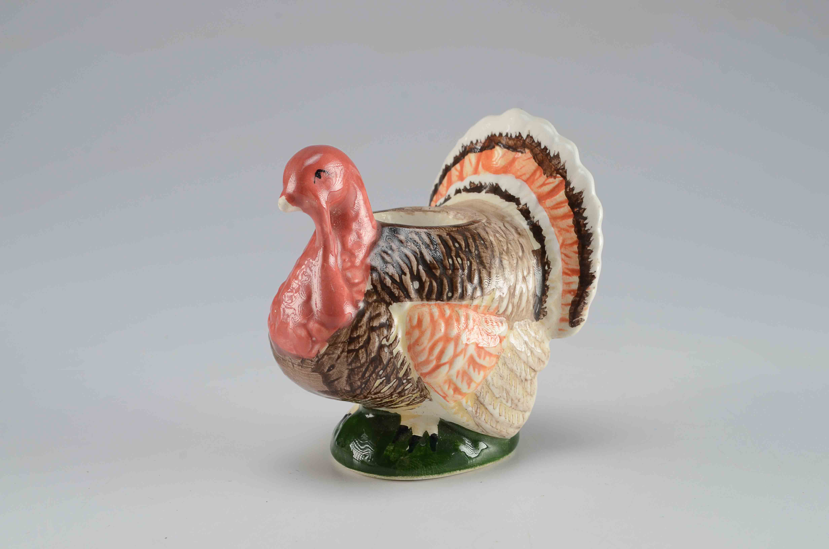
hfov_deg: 32.0
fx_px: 1448
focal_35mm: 63
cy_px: 274
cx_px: 414
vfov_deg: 21.5
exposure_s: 1/80
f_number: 13
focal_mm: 42
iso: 100
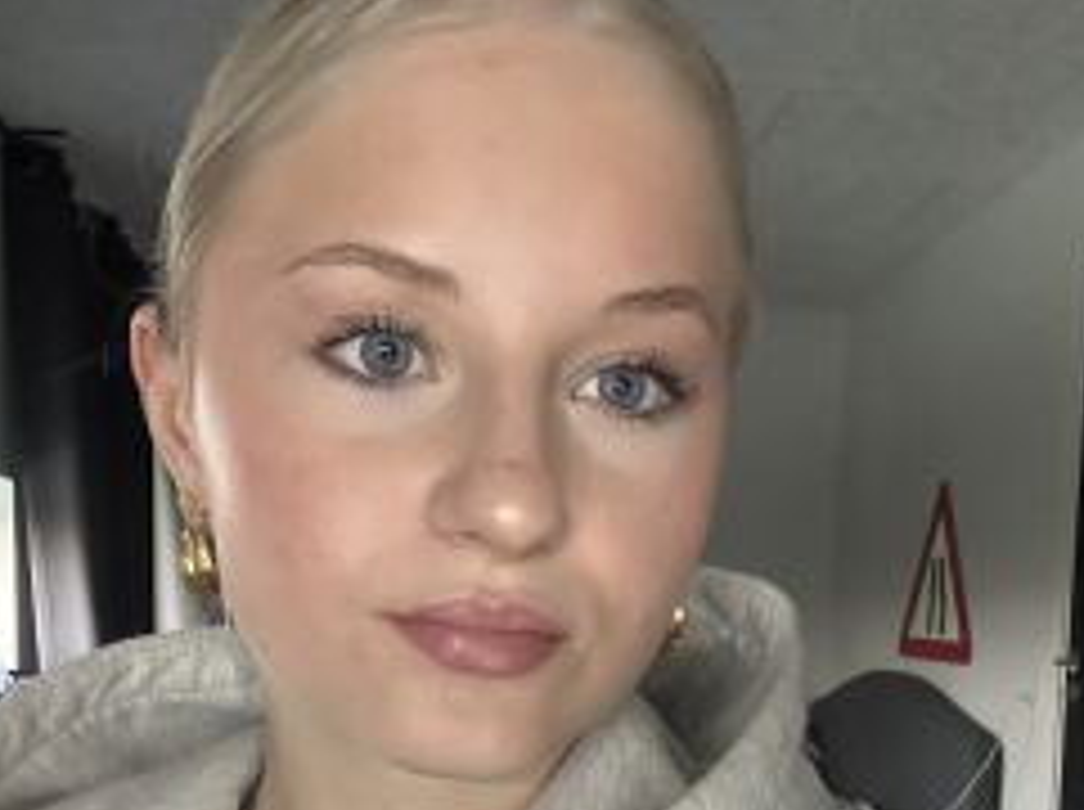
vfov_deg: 31.8
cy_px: 740
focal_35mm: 43
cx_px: 531
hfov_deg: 43.9
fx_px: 1345
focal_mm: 2.69
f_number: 1.9
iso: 320
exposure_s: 1/60
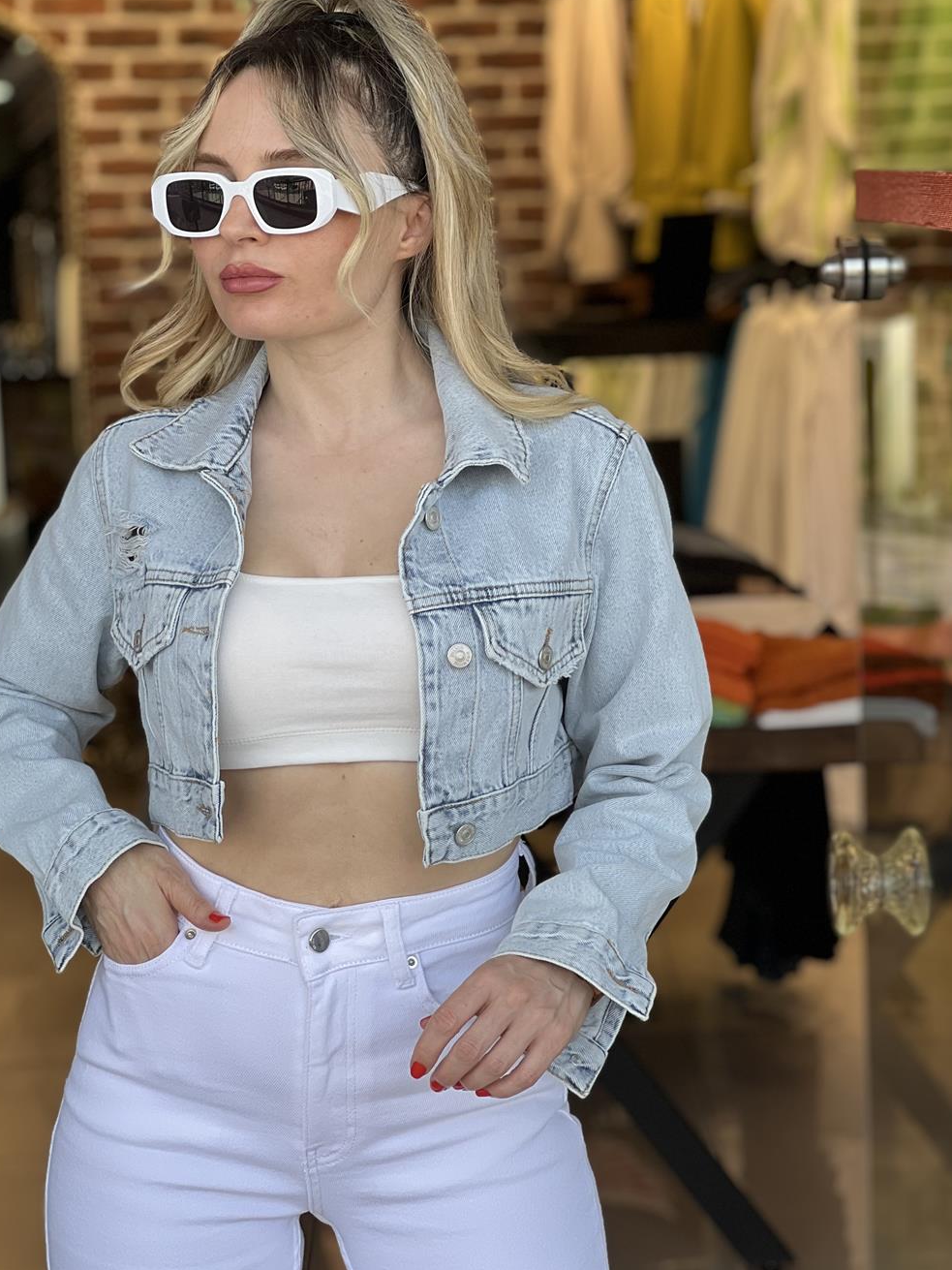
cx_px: 415
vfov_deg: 20.9
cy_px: 582
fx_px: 3447
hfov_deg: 15.7
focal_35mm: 94
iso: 25
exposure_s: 1/100
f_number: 2.8
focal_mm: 9
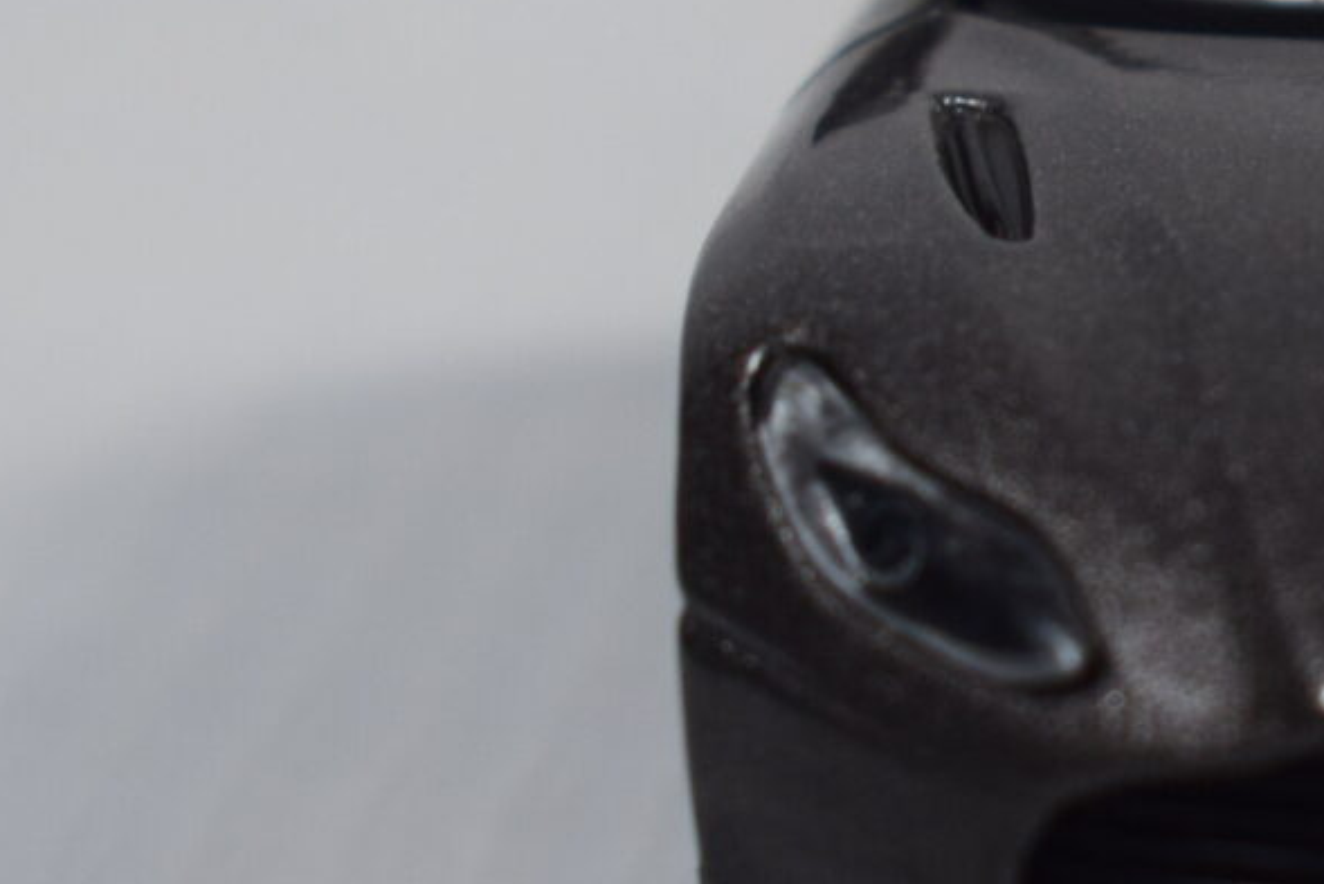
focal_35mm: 313
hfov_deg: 6.5
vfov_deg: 4.4
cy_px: 143
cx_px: 1699
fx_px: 11514
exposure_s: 1/60
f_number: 8
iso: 400
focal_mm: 48
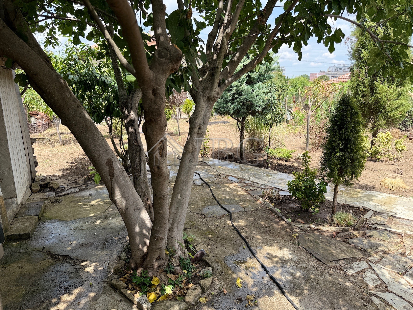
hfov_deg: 71.6
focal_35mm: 24
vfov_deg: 56.8
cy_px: 155
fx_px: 286
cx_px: 206
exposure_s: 1/1901
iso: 100
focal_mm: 6.76
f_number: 1.78
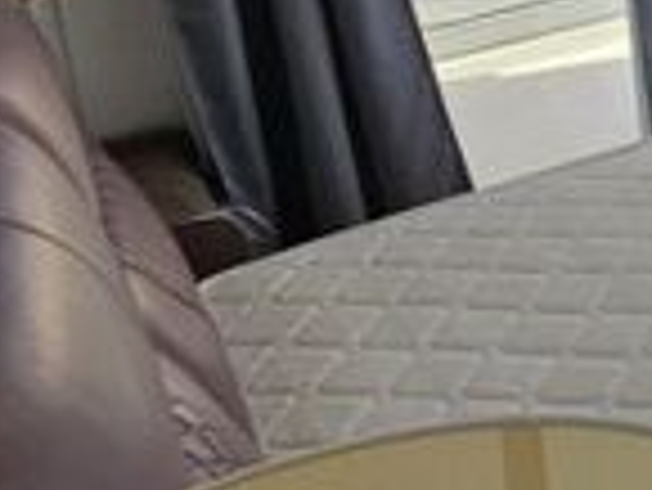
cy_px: -85
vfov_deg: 21.7
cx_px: 974
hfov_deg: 24.2
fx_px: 1188
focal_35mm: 63
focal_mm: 2.2
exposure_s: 1/539
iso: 50
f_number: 2.2
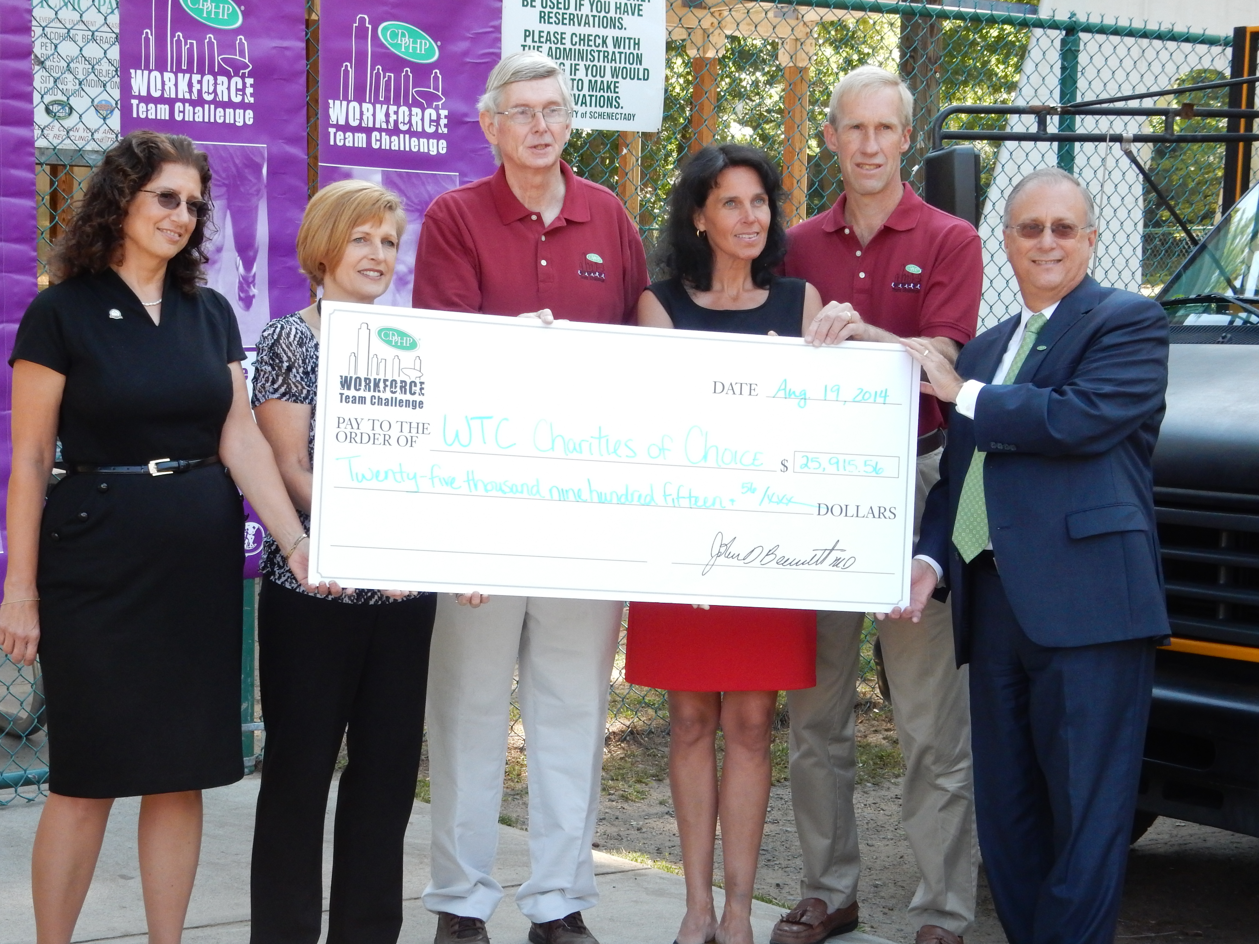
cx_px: 630
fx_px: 2582
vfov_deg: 20.7
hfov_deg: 27.4
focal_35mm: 71
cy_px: 472
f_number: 4.8
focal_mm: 12.6
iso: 400
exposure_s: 1/160
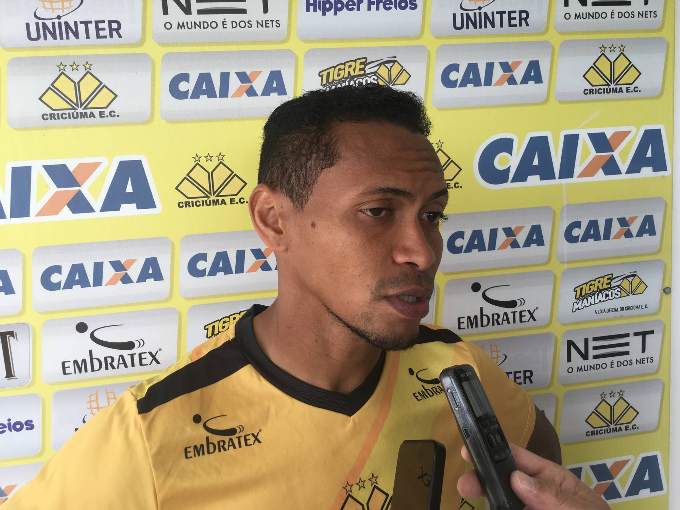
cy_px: 255
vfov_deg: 48.2
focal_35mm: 29
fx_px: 570
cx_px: 340
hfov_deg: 61.7
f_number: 2.2
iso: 25
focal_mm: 4.15
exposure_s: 1/170
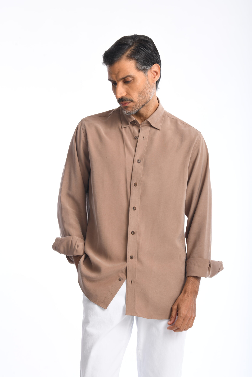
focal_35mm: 110
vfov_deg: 18.6
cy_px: 188
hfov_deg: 12.5
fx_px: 1155
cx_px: 126
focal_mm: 110
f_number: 10
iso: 500
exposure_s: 1/250
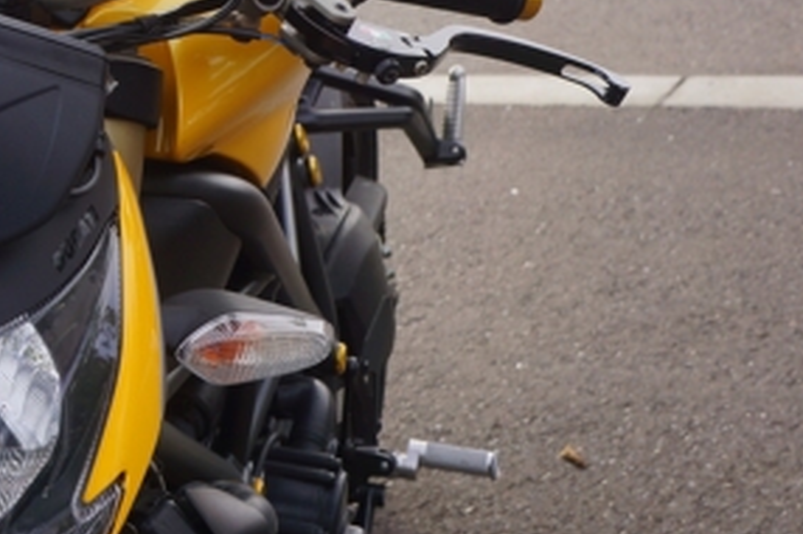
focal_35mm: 84
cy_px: -4
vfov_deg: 15.9
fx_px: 1872
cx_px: -65
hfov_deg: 22.9
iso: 100
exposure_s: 1/160
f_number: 6.3
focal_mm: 20
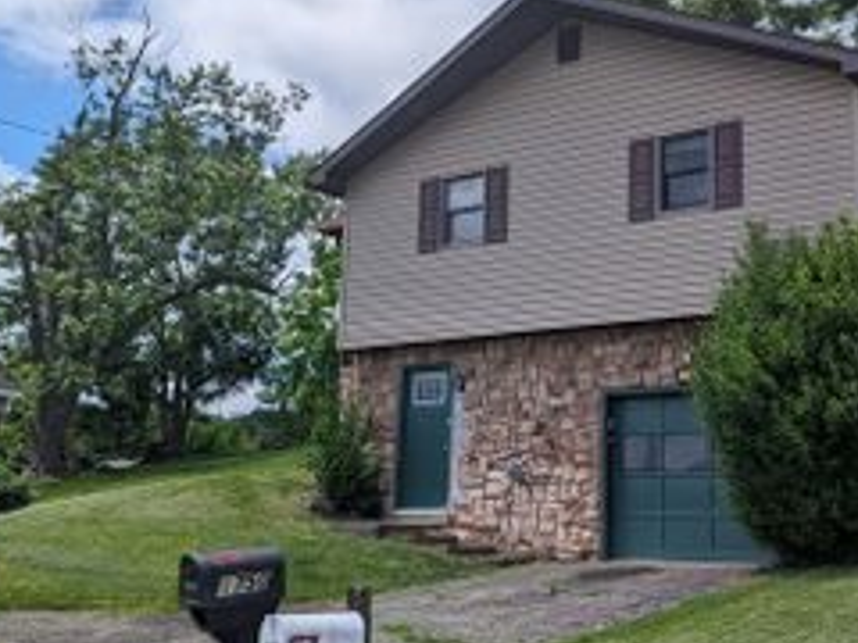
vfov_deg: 29.1
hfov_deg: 38.1
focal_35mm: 50
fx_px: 1239
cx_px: 500
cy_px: 293
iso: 46
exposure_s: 1/2762
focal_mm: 6.81
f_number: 1.85
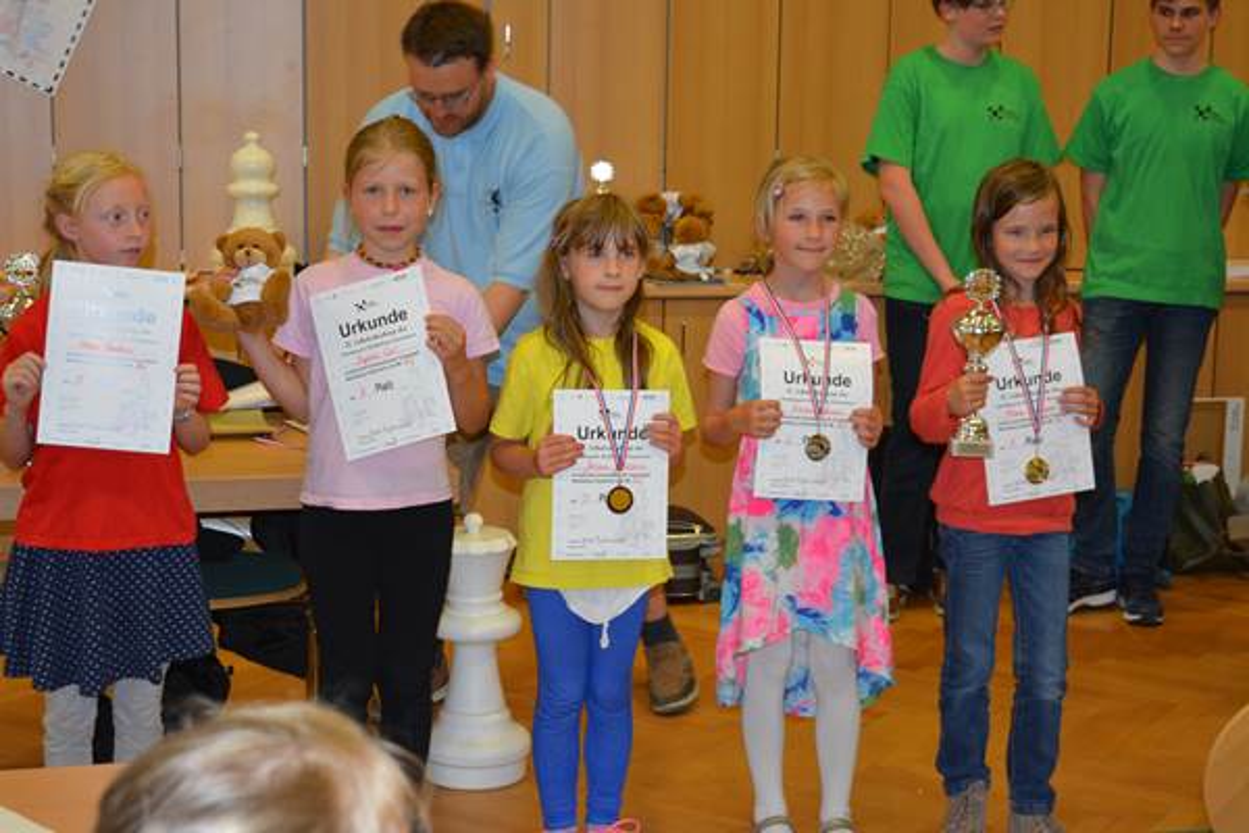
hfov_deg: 33.4
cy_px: 416
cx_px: 624
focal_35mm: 60
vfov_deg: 22.6
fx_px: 2082
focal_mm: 40
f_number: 5
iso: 1100
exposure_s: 1/60
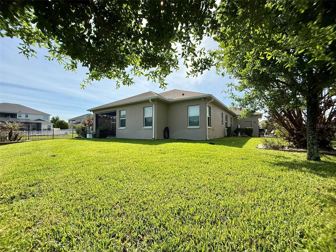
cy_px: 126
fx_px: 136
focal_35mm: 14
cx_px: 168
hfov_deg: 102.1
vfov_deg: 85.7
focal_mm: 2.22
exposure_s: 1/2320
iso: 64
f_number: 2.2
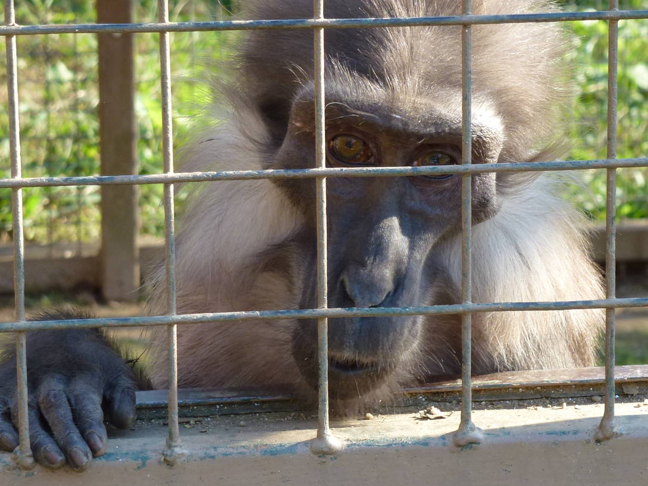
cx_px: 348
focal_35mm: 141
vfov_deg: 10.5
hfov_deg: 14.0
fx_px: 2640
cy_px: 245
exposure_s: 1/80
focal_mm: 17.3
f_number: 5
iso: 125
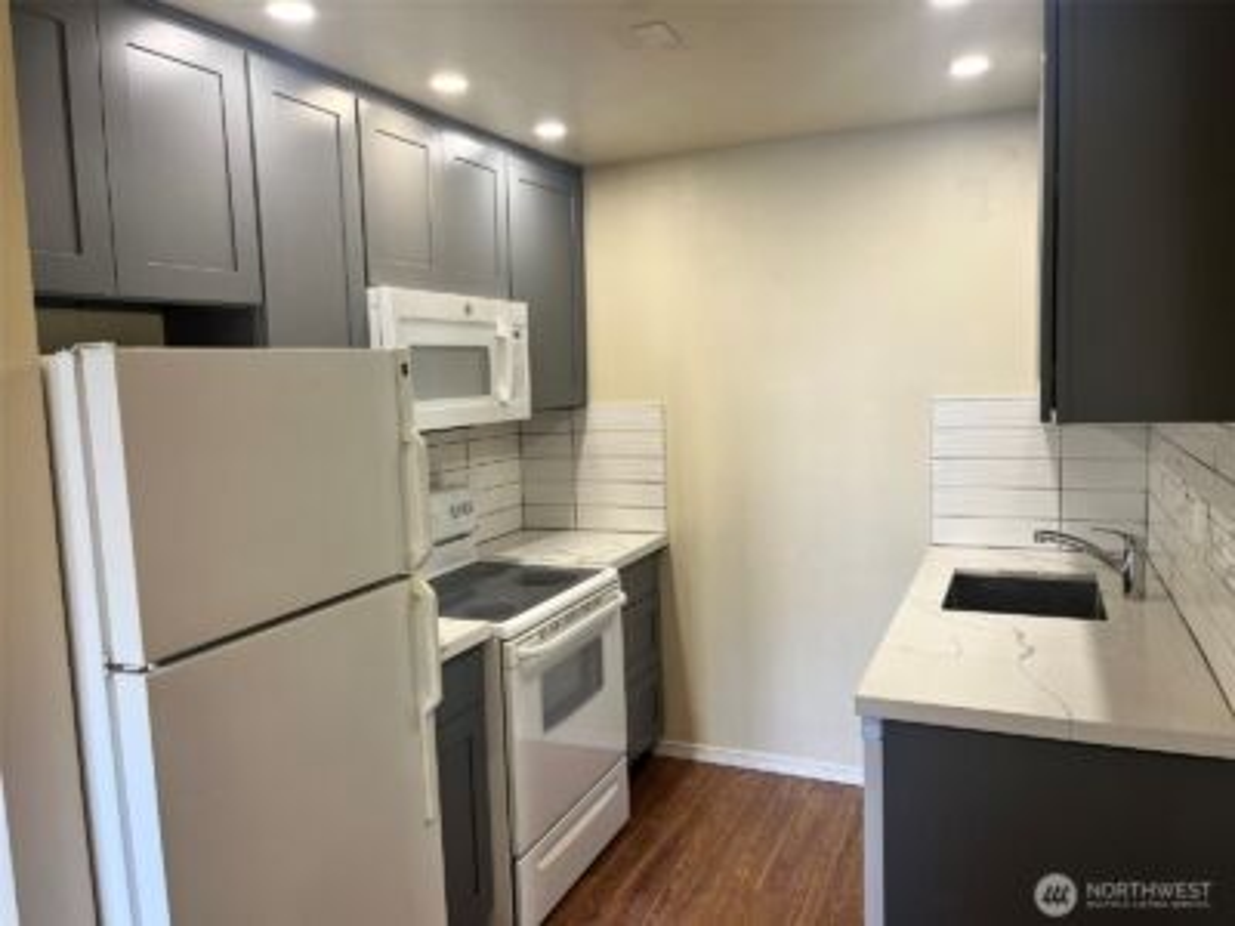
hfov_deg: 67.3
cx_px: 618
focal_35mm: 26
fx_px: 928
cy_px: 463
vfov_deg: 53.1
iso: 100
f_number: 1.6
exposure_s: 1/120
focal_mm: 5.1
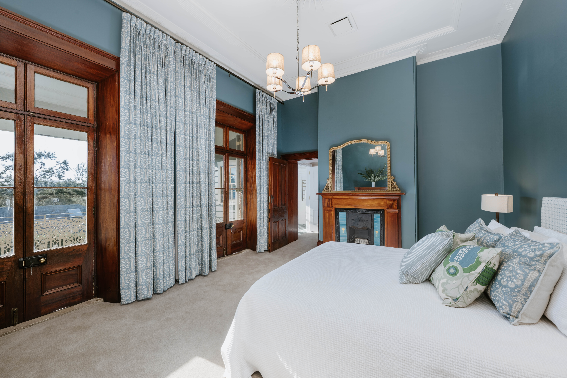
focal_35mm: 14
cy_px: 189
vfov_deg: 81.2
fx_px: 220
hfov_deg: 104.3
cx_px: 284
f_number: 10
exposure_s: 1/60
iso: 200
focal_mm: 14
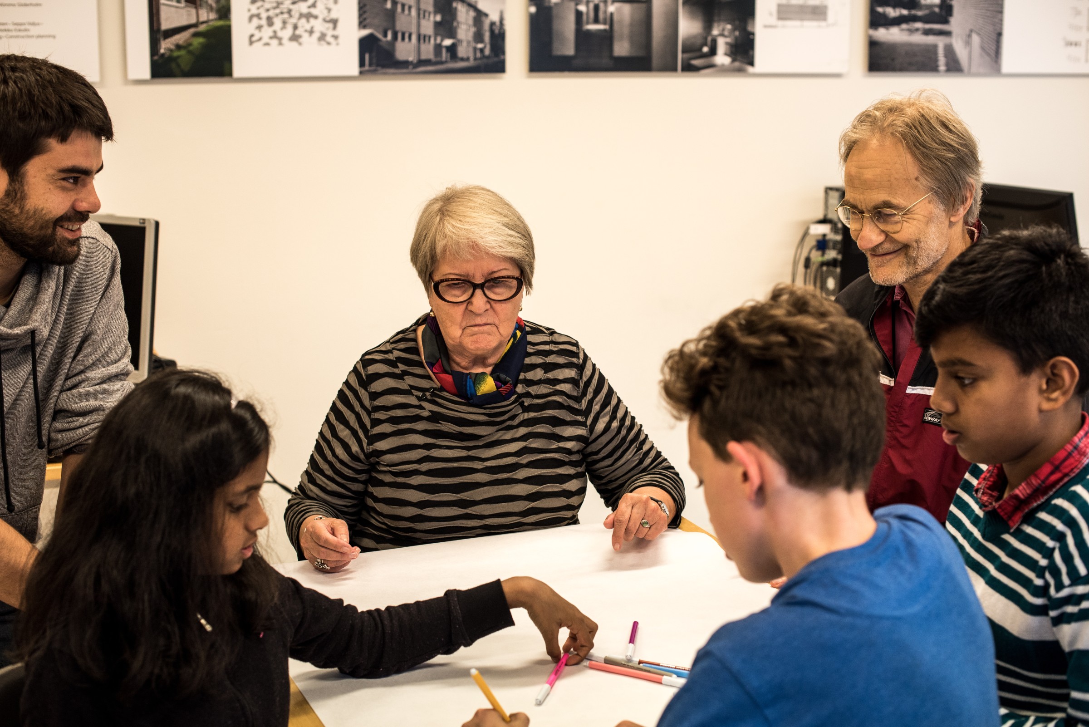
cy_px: 364
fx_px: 1513
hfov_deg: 39.6
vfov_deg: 27.0
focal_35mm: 50
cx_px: 544
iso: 500
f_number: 4
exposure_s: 1/160
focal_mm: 50
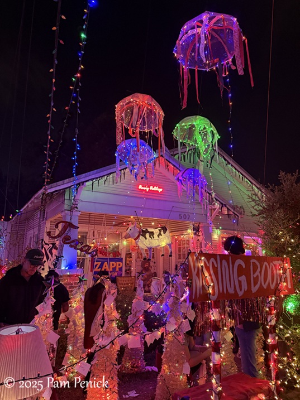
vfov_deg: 71.6
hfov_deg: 56.8
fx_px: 278
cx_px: 150
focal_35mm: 24
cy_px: 200
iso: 1000
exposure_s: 1/40
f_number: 1.78
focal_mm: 6.76
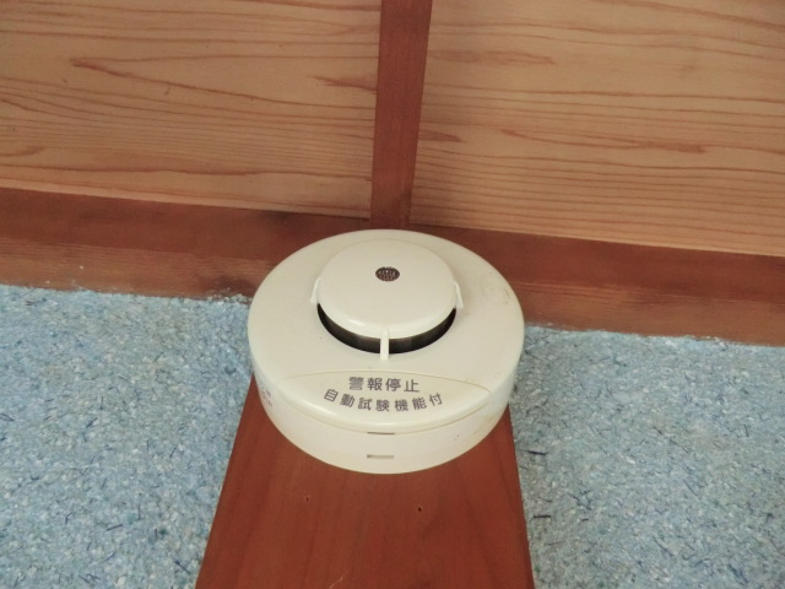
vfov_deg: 56.8
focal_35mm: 24
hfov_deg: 71.6
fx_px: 544
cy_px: 294
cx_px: 392
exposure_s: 1/60
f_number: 3.2
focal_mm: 4.3
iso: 800
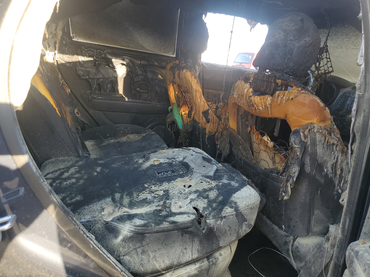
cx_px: 185
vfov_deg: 53.1
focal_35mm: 26
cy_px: 138
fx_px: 278
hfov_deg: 67.3
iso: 50
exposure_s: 1/145
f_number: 1.5
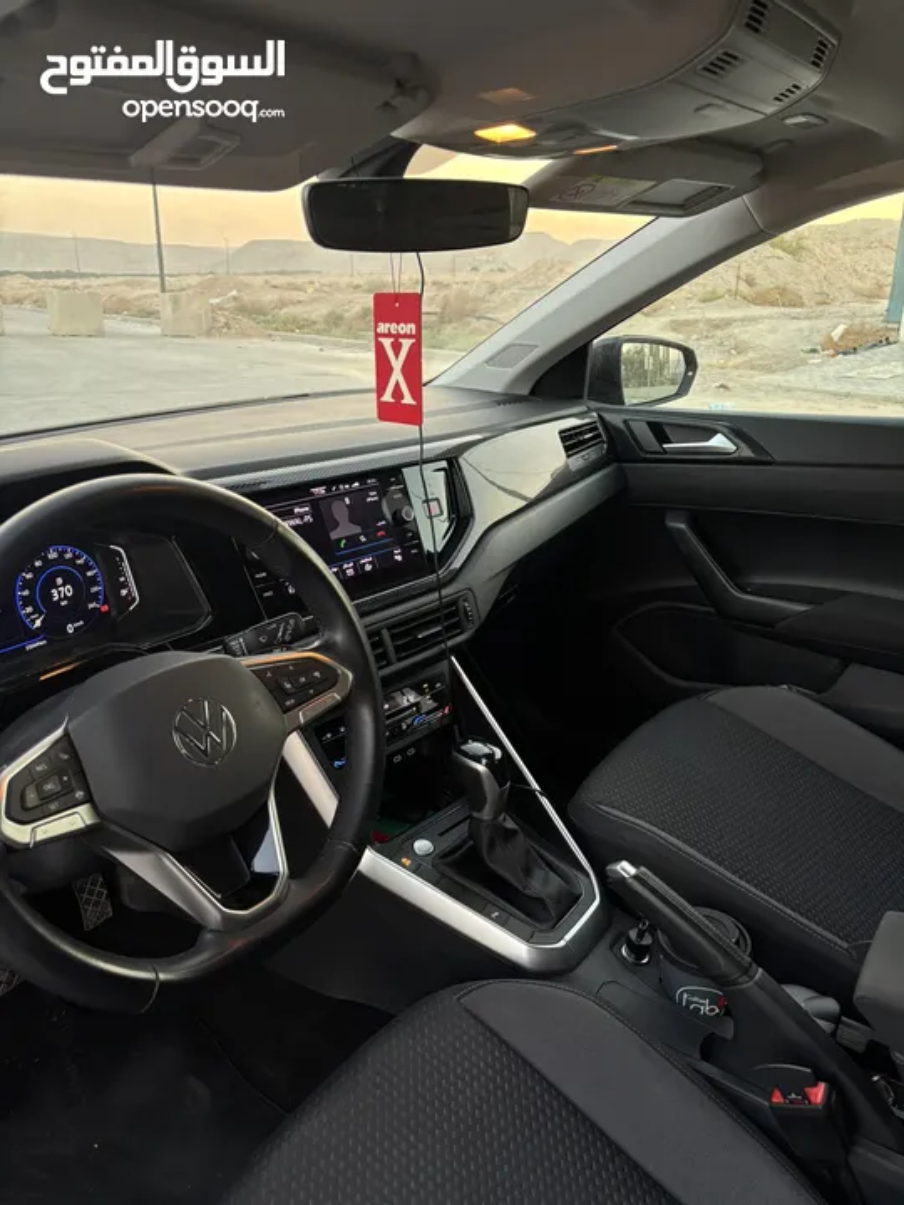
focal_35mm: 26
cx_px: 452
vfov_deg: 67.3
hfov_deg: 53.1
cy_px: 602
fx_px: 905
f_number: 1.6
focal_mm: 5.96
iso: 250
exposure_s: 1/60
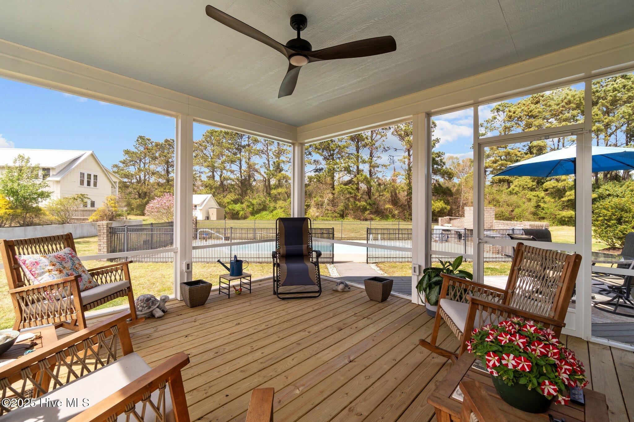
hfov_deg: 100.4
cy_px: 211
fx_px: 264
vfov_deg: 77.3
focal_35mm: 15
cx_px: 317
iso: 100
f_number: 8
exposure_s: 1/100
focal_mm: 10
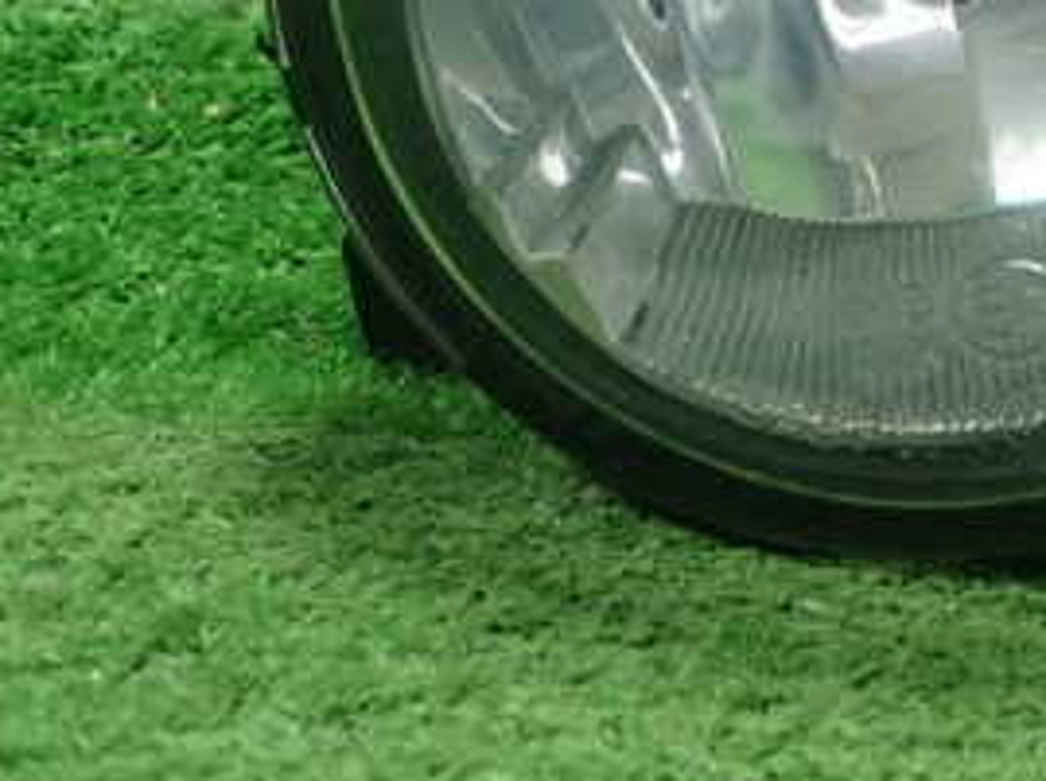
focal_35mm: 67
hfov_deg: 28.0
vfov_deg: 20.9
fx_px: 2022
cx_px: 918
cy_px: -58
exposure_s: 1/125
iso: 320
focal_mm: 5.5
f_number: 2.3
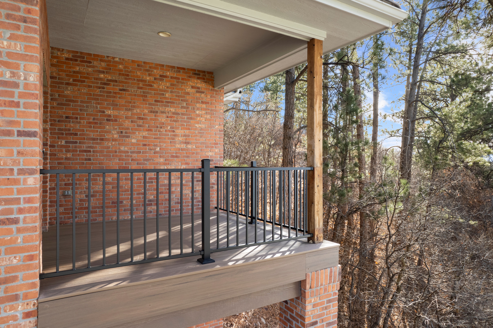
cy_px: 164
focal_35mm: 22
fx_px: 301
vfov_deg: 57.2
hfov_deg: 78.6
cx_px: 246
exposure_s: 1/90
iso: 100
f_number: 2.8
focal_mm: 8.38
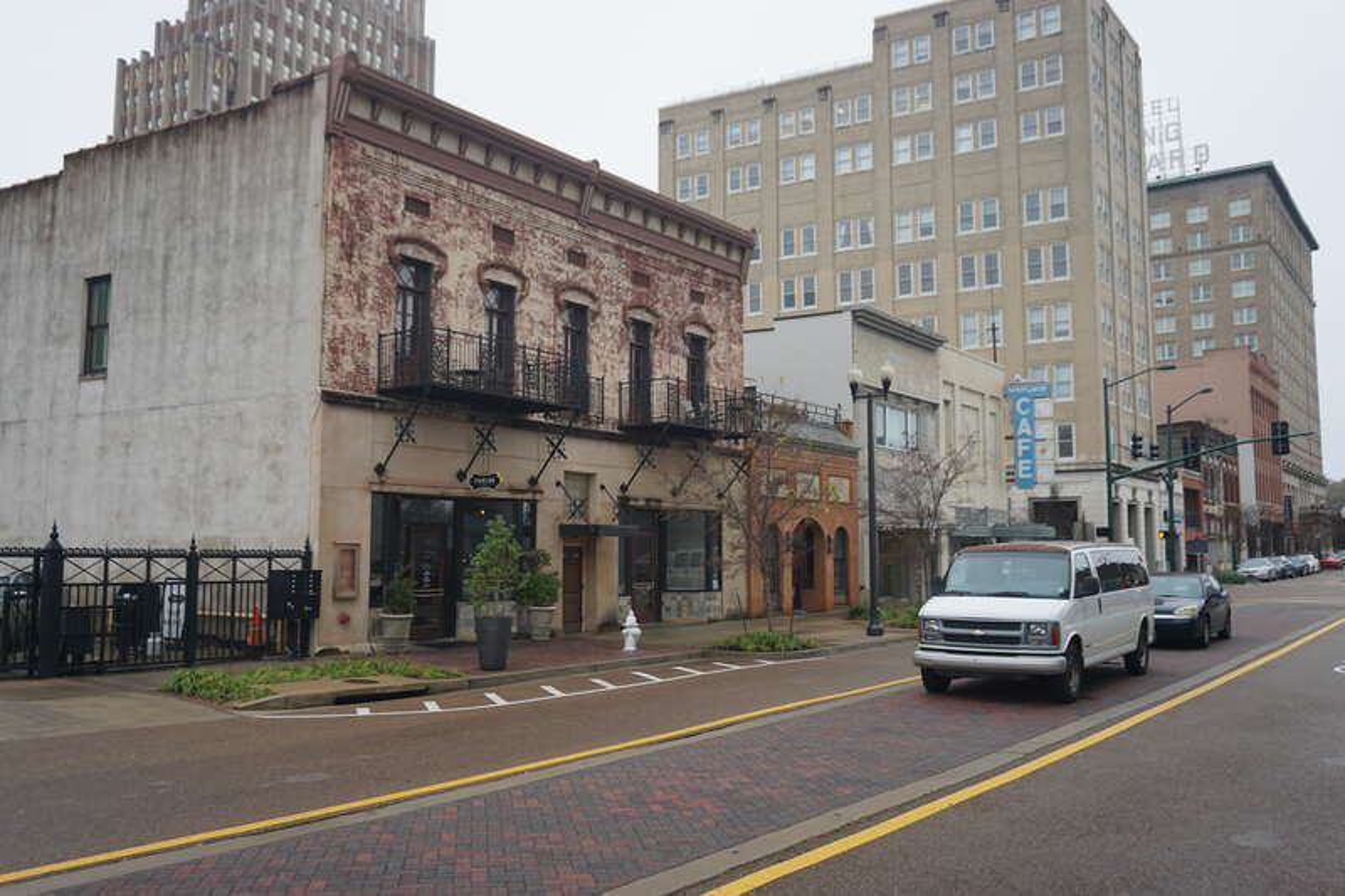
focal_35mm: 30
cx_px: 672
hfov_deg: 61.9
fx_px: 1121
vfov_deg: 43.6
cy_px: 448
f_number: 4
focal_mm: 20
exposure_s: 1/160
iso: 320
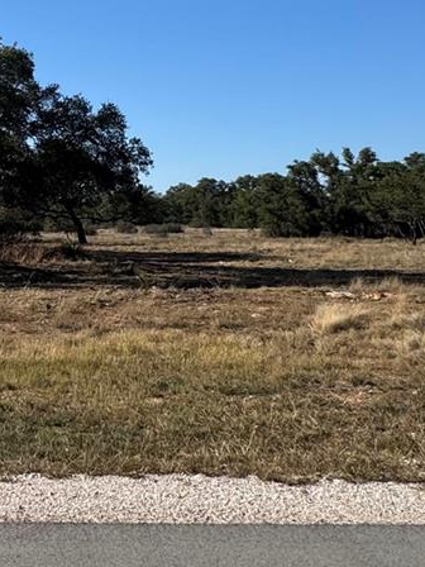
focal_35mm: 48
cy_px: 61
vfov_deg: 37.2
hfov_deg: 27.2
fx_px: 786
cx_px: -65
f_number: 2.2
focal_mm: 2.22
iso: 50
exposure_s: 1/2273
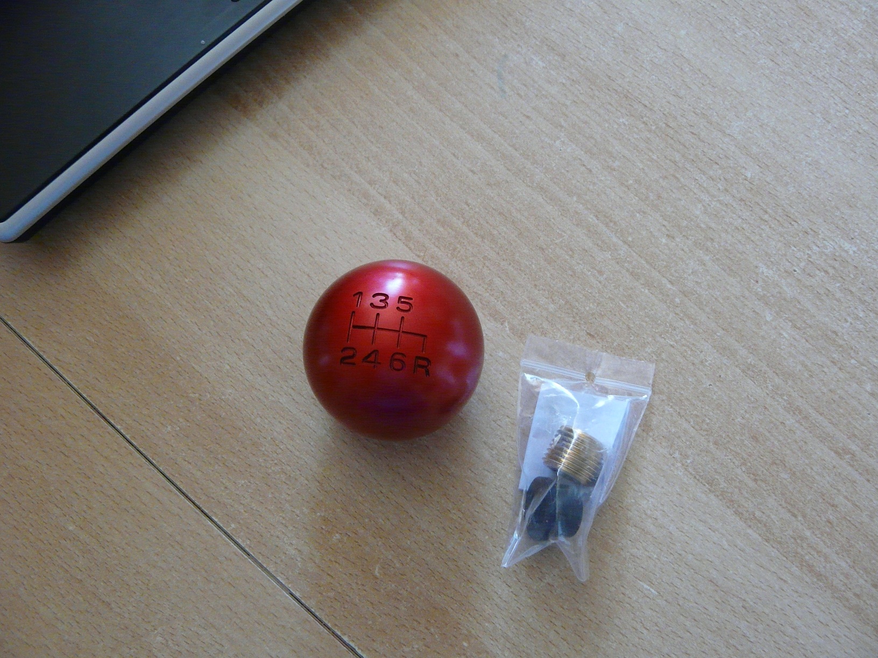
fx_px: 812
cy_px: 329
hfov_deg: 56.8
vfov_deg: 44.2
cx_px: 439
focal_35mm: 32
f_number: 2.8
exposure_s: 1/25
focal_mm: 5.2
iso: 400
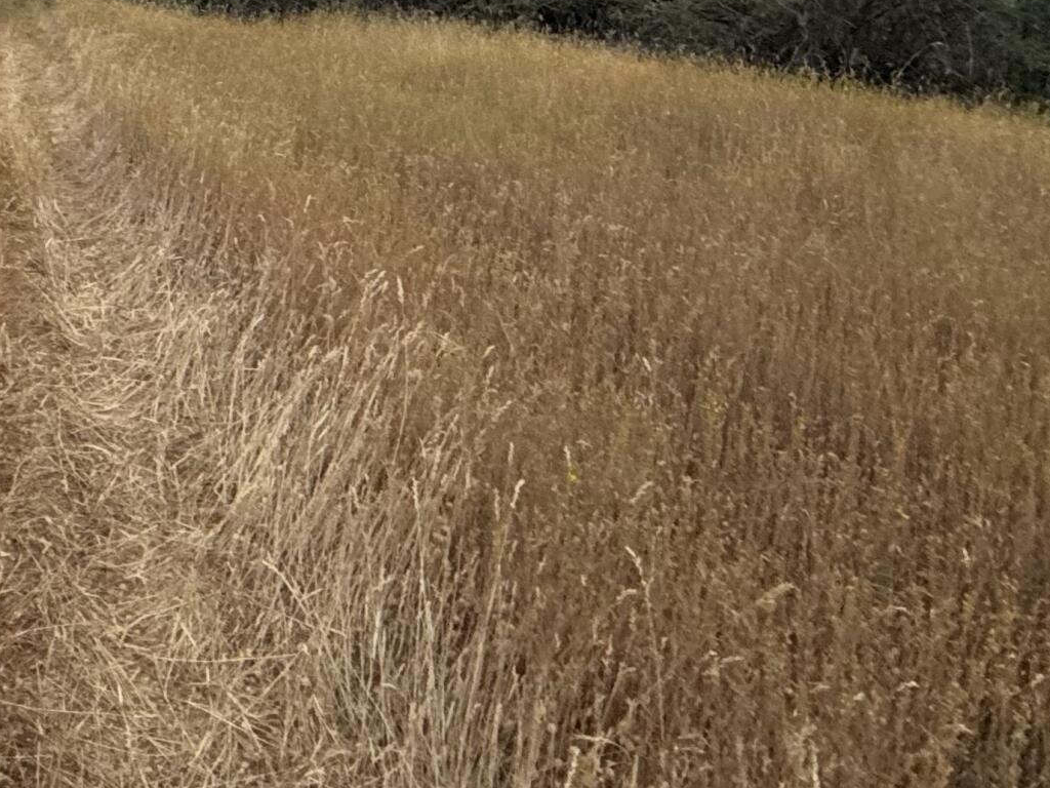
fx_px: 1244
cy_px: -142
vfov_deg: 30.3
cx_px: 200
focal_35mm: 41
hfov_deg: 43.5
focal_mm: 2.22
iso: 320
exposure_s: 1/75
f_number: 2.2
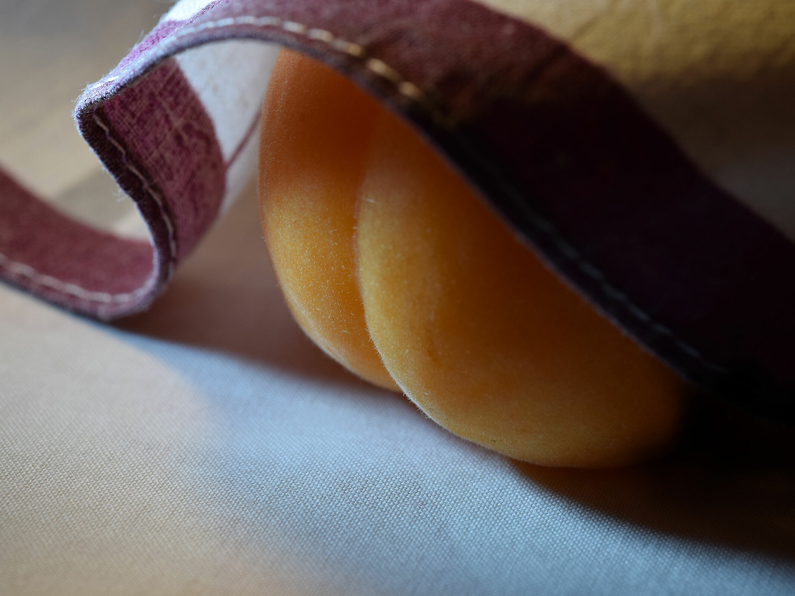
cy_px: 297
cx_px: 374
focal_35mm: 98
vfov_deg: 15.1
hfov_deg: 20.0
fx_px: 2251
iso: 200
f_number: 13
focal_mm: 60
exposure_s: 1/20
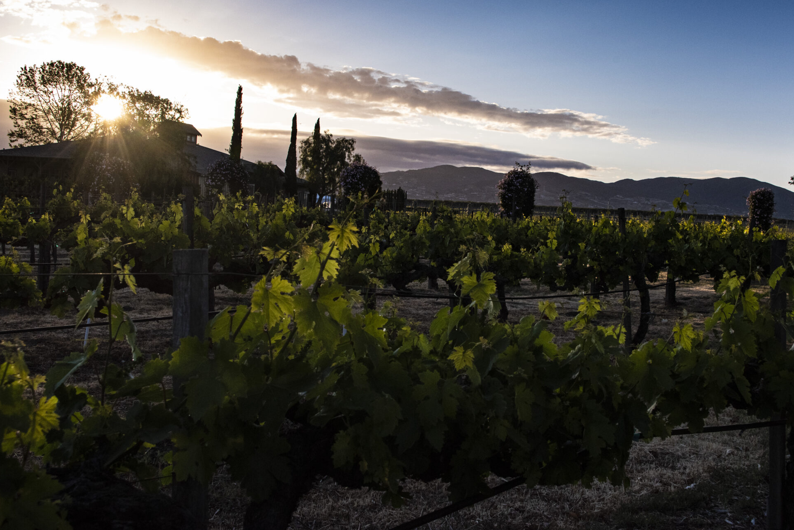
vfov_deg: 29.8
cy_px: 209
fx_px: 993
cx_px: 441
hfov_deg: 43.5
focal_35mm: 45
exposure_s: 1/1000
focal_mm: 34
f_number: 10
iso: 1100
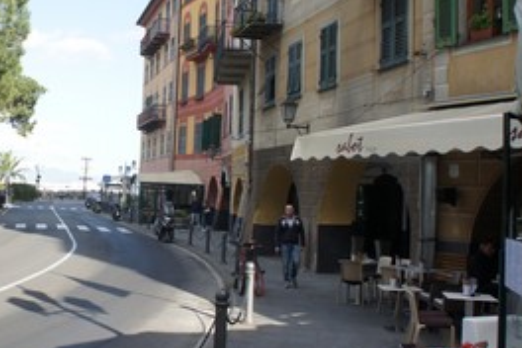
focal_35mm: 47
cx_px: 123
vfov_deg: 28.6
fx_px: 681
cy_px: 140
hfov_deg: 40.6
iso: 250
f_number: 7.1
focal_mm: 18
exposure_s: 1/200
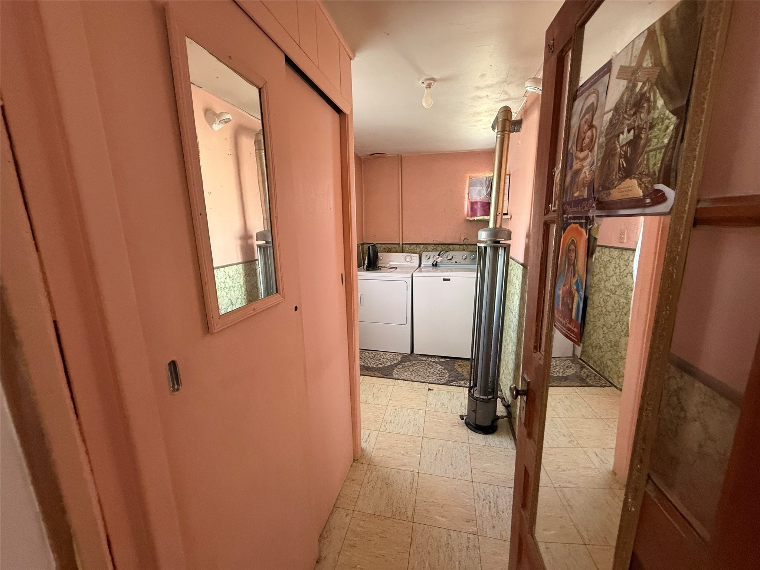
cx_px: 380
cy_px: 285
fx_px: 307
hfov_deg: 102.1
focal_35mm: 14
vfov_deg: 85.7
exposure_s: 1/60
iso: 400
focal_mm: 2.22
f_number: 2.2
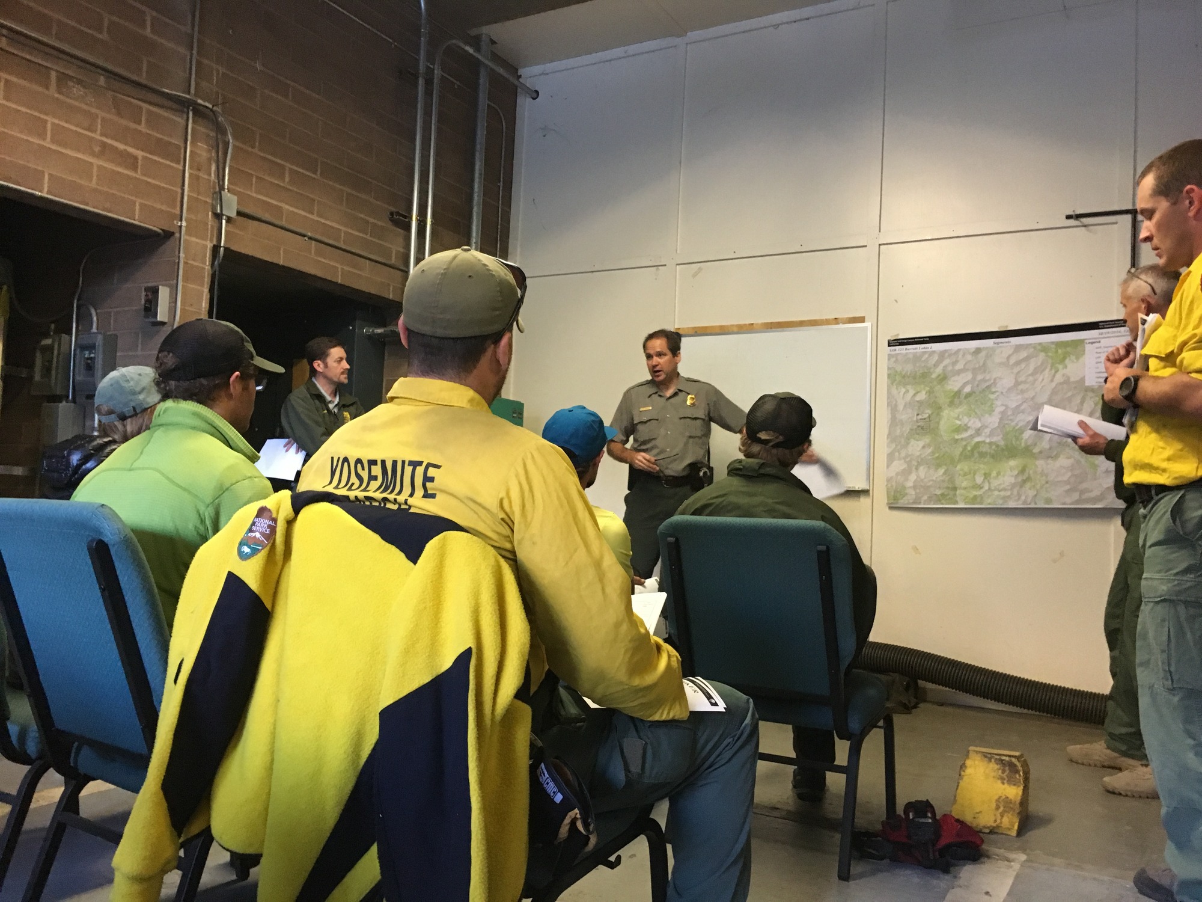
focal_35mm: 29
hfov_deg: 61.7
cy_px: 451
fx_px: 1007
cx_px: 601
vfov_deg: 48.2
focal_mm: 4.15
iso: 200
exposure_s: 1/30
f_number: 2.2
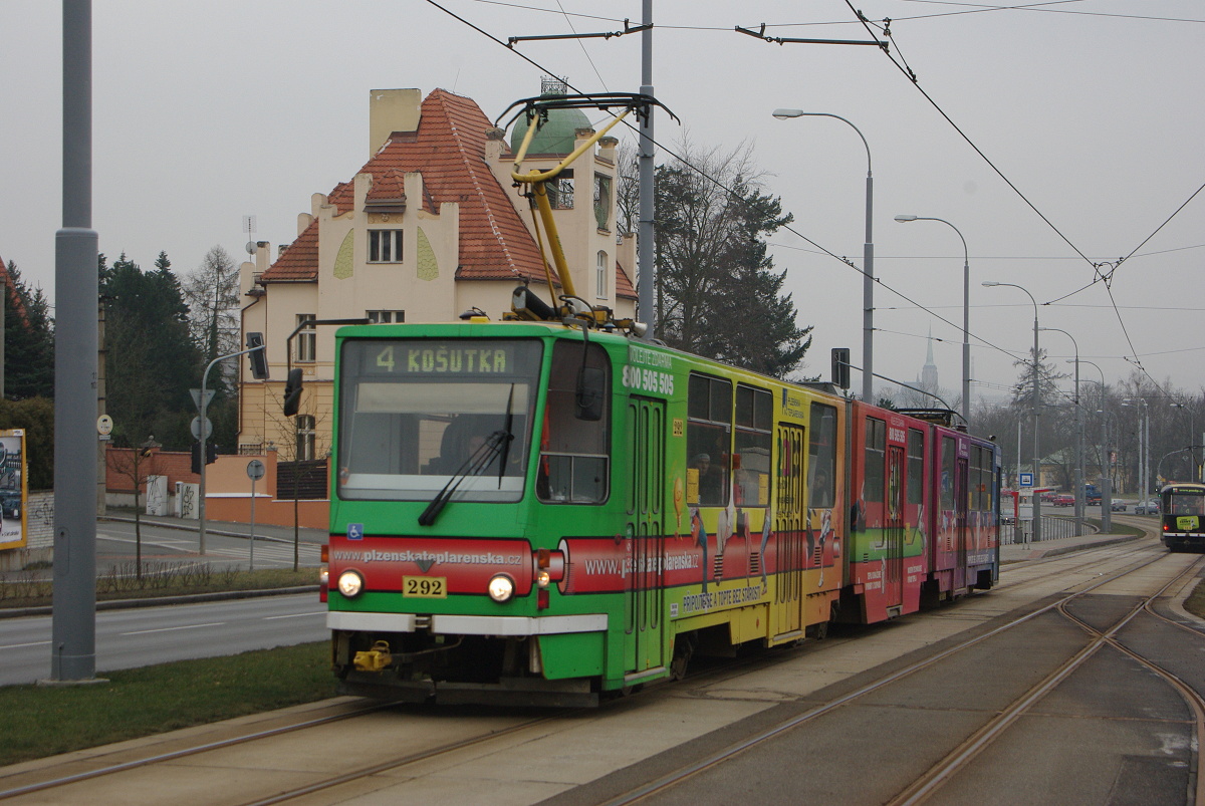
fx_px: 2245
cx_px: 602
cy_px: 403
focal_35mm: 67
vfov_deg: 20.4
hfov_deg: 30.0
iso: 400
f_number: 8
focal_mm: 45
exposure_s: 1/160
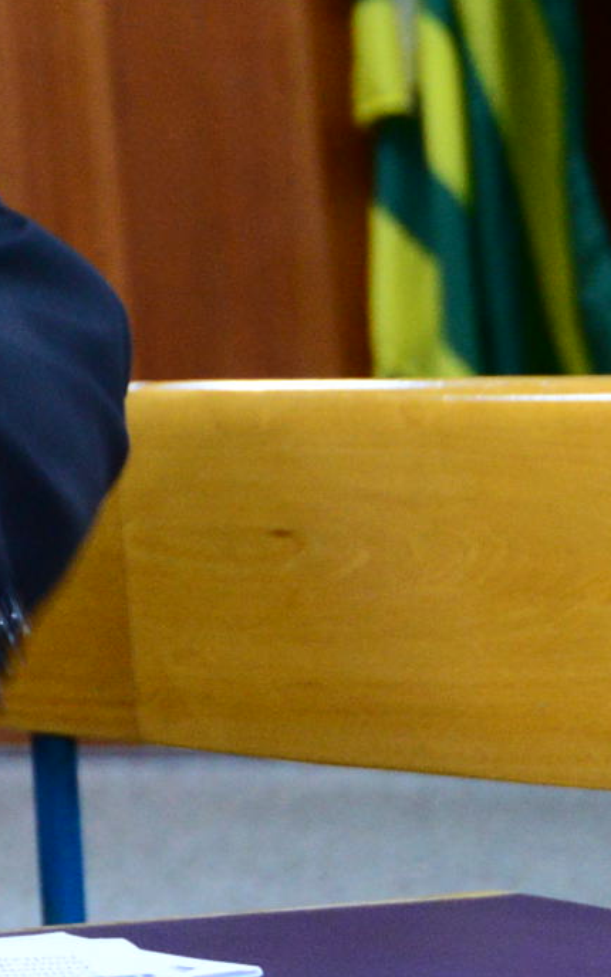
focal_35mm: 156
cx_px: -1037
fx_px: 4156
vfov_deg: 13.2
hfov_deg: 7.6
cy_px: -71
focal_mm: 35
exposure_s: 1/60
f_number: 4.5
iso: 2500
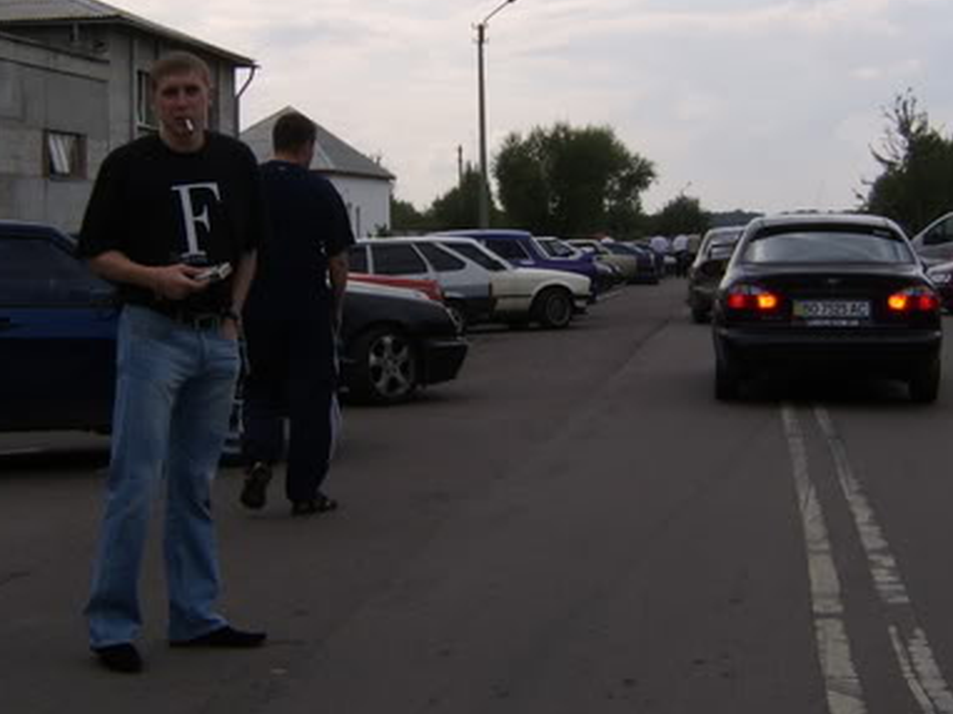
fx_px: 1431
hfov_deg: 36.8
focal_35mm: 52
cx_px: 449
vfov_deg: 27.8
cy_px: 220
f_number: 6.7
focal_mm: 8.13
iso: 71
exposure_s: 1/420
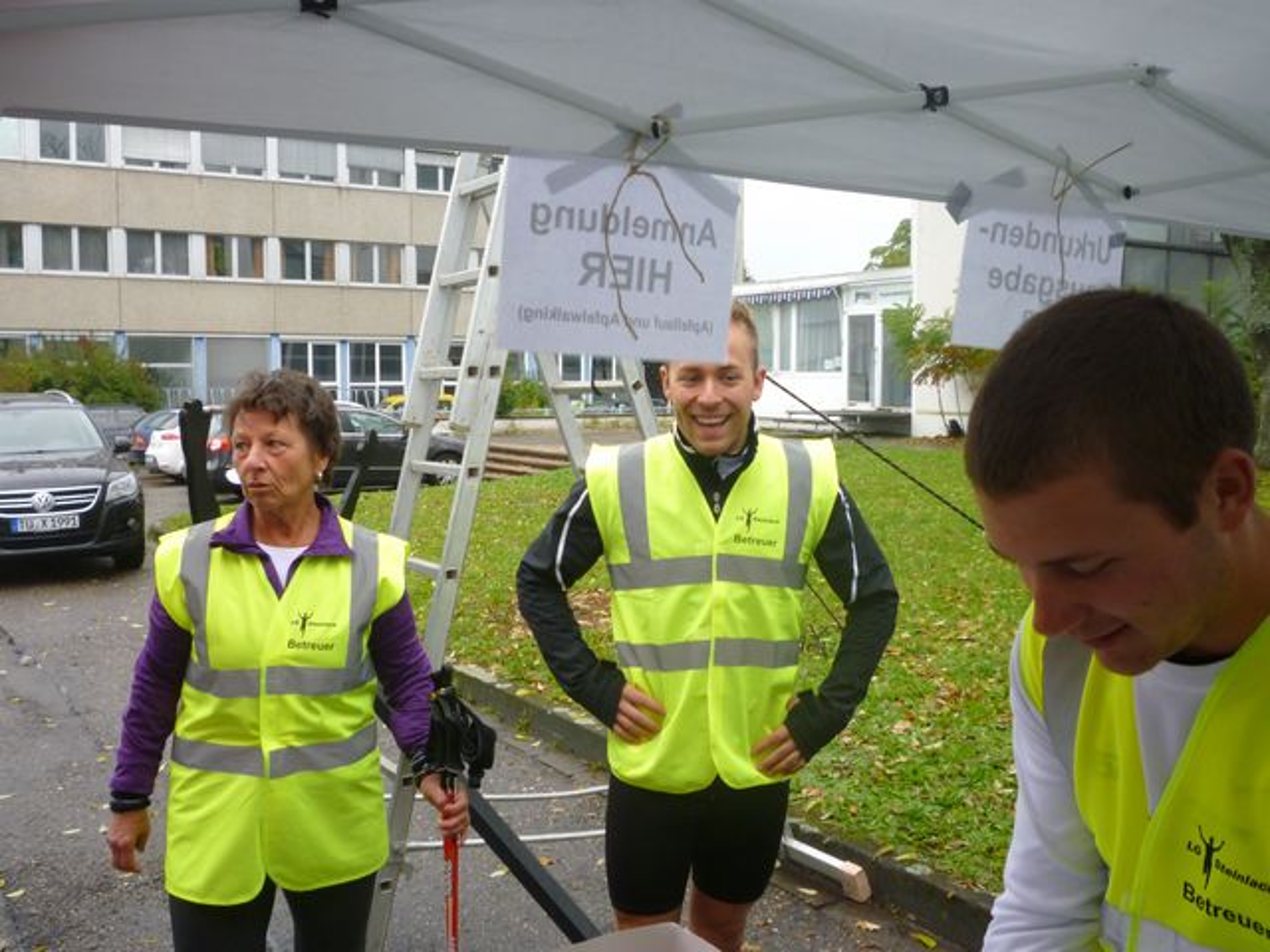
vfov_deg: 42.9
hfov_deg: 55.4
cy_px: 476
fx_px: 1211
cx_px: 635
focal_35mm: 33
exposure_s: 1/100
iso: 160
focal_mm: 5.8
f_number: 3.5
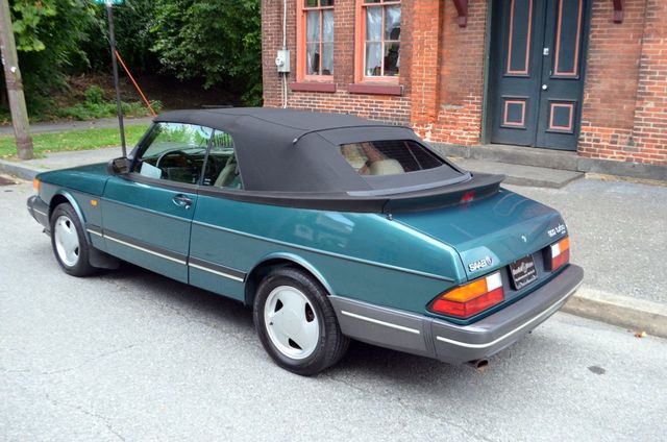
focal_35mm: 33
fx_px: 610
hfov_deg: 57.3
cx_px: 334
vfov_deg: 39.8
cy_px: 221
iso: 400
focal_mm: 22
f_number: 5
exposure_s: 1/100
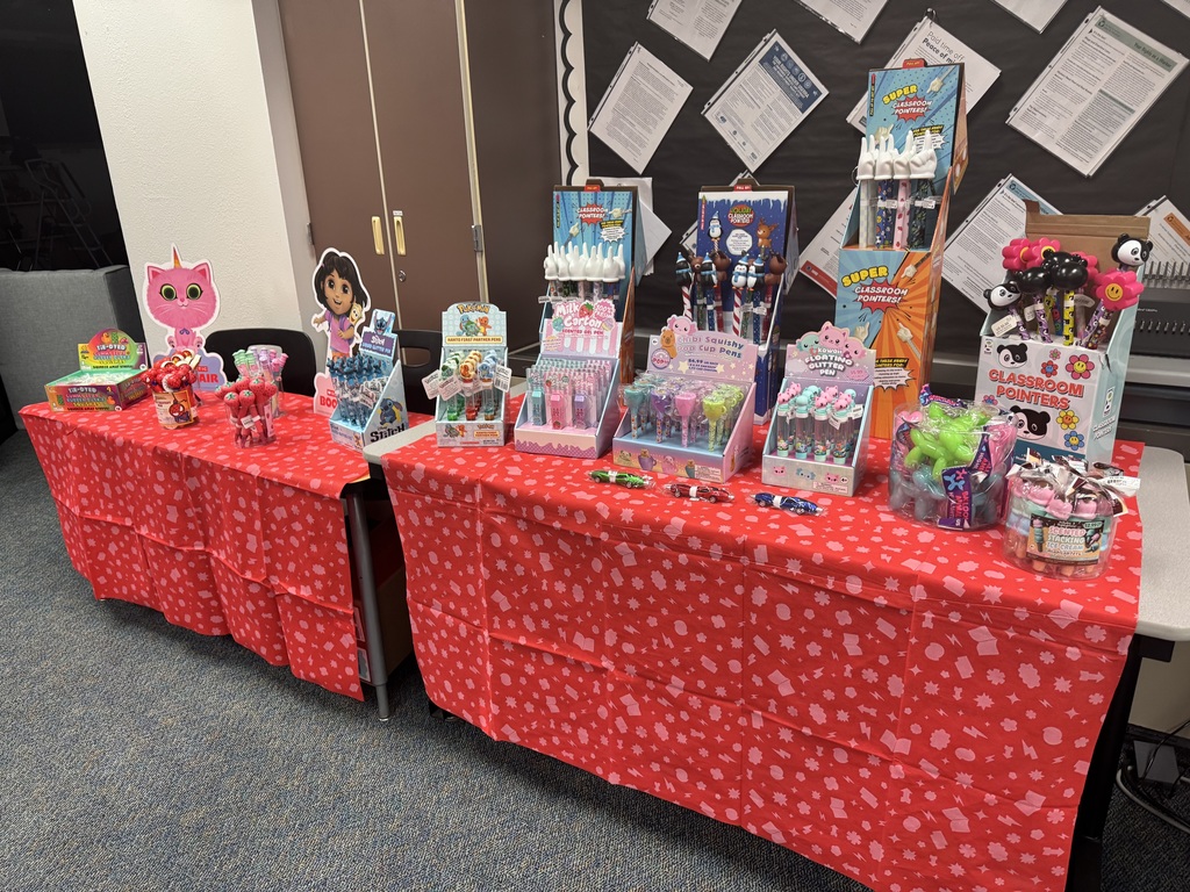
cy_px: 446
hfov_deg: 71.6
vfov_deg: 56.8
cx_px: 595
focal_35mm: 24
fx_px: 825
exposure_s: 1/60
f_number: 1.78
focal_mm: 6.76
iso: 250
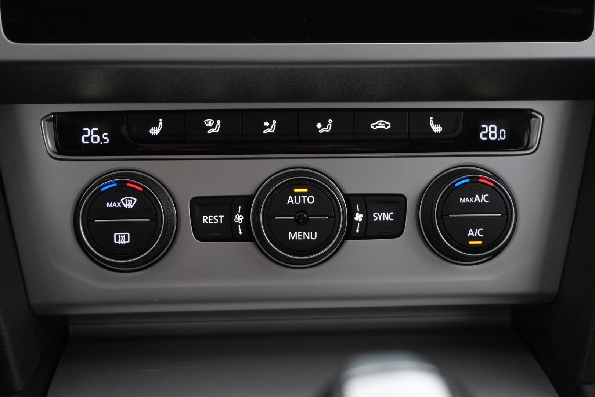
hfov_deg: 45.0
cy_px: 198
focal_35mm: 44
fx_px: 719
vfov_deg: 30.8
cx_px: 298
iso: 3200
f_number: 4.8
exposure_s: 1/50
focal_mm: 29
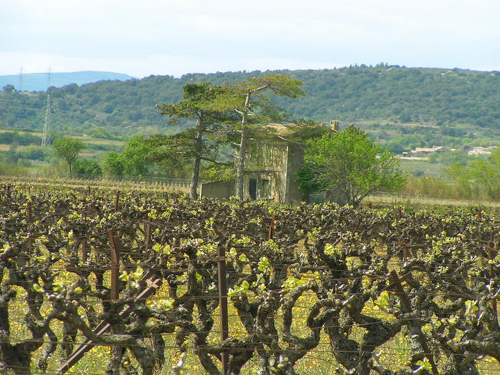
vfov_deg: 5.3
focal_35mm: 283
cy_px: 188
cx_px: 250
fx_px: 4088
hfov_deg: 7.0
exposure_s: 1/320
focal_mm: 43.3
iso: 50
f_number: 5
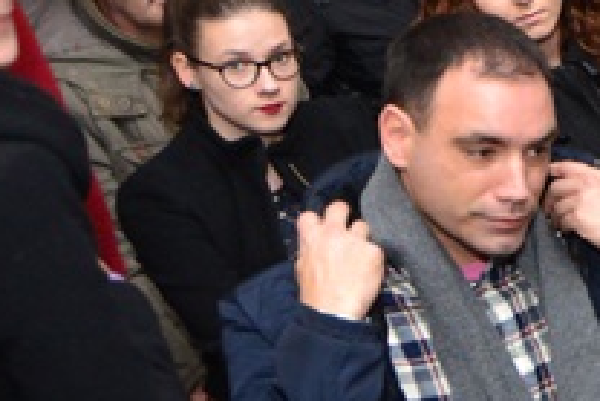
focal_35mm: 104
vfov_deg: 13.2
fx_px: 1734
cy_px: 264
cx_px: 1212
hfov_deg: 15.5
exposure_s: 1/160
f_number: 4.5
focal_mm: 24
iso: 1600
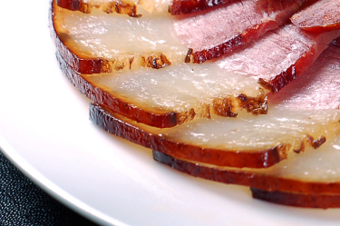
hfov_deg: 9.8
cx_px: 452
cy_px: -49
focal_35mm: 205
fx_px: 1934
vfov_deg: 6.6
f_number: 6.3
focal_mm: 50
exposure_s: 1/250
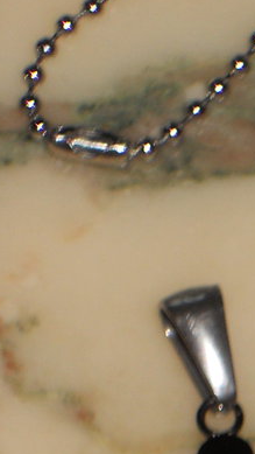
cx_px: 552
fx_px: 4841
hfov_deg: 3.0
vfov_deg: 5.3
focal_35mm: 403
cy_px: 521
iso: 100
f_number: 5.9
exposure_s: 1/60
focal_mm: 19.6
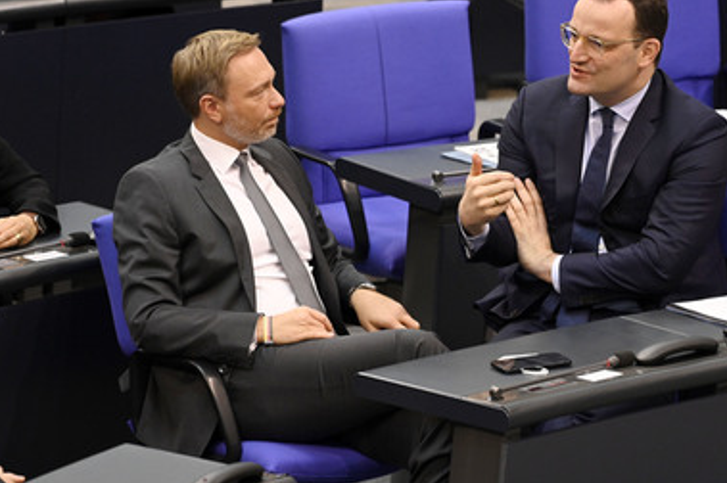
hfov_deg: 5.1
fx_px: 8171
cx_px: 410
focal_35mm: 405
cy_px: 209
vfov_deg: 3.4
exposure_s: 1/200
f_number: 5.6
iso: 6400
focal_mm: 340
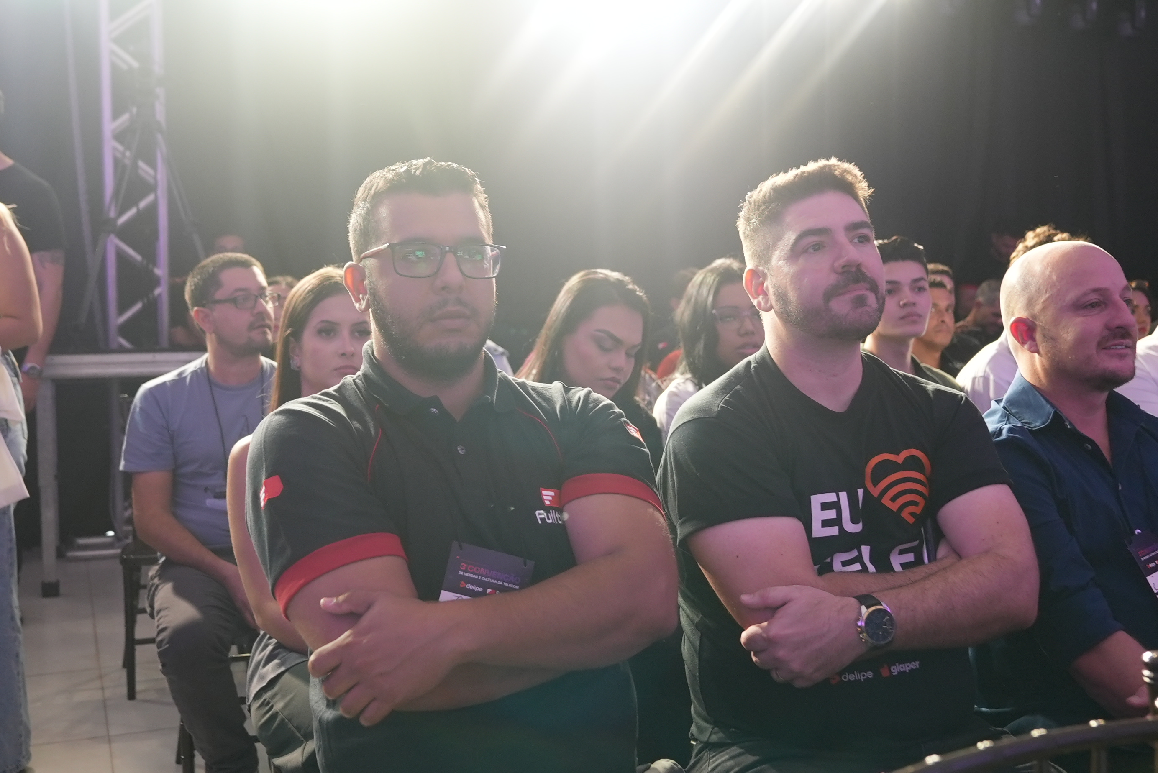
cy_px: 386
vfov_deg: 36.0
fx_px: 1191
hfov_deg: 51.9
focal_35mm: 37
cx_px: 579
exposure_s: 1/60
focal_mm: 25
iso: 1600
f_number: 3.2
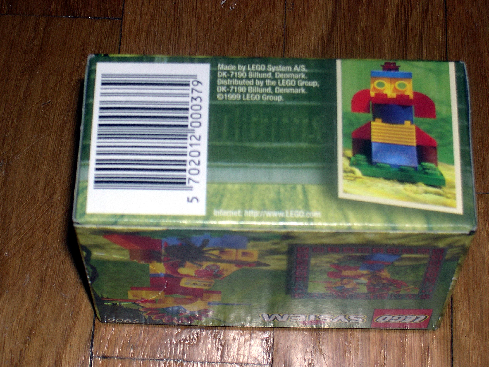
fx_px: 1610
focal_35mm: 114
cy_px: 184
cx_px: 244
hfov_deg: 17.3
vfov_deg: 13.0
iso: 100
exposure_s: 1/60
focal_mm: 24
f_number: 13.4
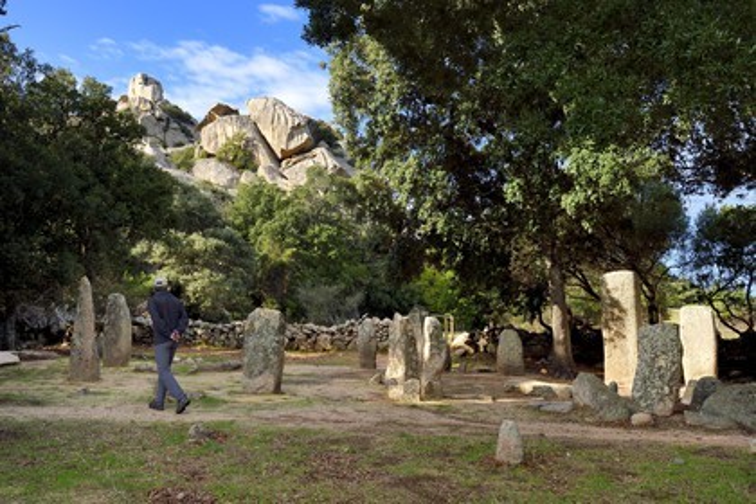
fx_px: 714
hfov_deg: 55.8
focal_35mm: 34
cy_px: 252
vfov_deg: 38.9
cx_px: 378
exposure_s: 1/125
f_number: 11
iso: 200
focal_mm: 34
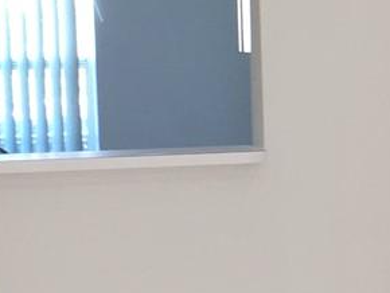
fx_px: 1804
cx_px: 529
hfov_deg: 11.9
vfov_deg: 9.2
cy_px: 266
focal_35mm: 160
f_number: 2.2
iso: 40
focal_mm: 4.15
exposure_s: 1/30
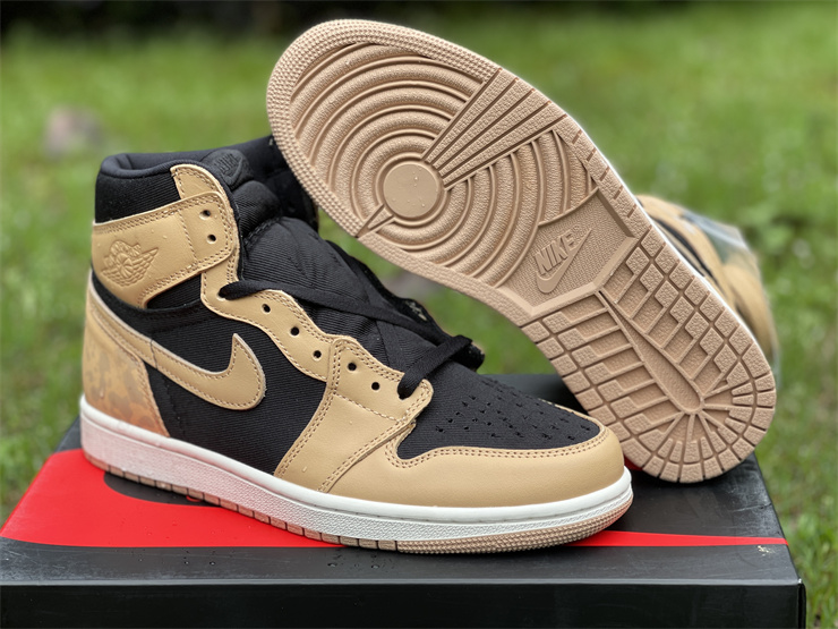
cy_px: 314
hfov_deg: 30.3
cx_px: 419
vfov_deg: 22.9
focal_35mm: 64
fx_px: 1549
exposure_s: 1/121
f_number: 2.2
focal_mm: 7.5
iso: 20
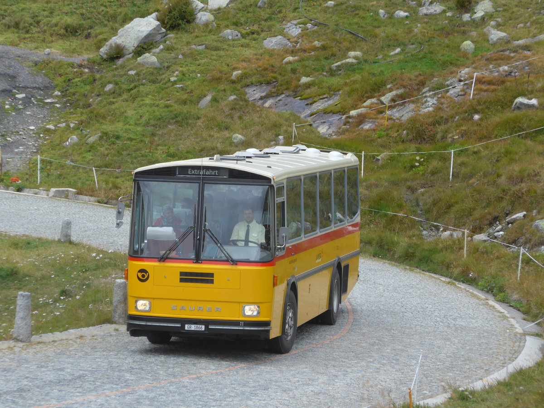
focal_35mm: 176
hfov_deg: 11.2
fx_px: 2766
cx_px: 272
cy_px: 204
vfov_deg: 8.4
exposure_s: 1/250
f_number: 5.6
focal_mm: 34.2
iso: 160
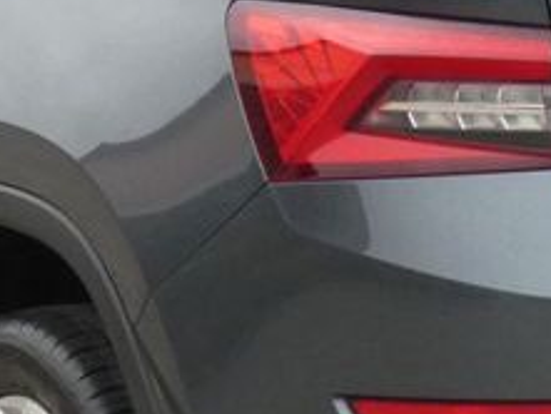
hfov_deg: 6.5
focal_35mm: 306
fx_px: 4873
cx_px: 459
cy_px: 160
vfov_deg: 4.9
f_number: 5.6
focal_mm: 11.9
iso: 400
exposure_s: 1/80
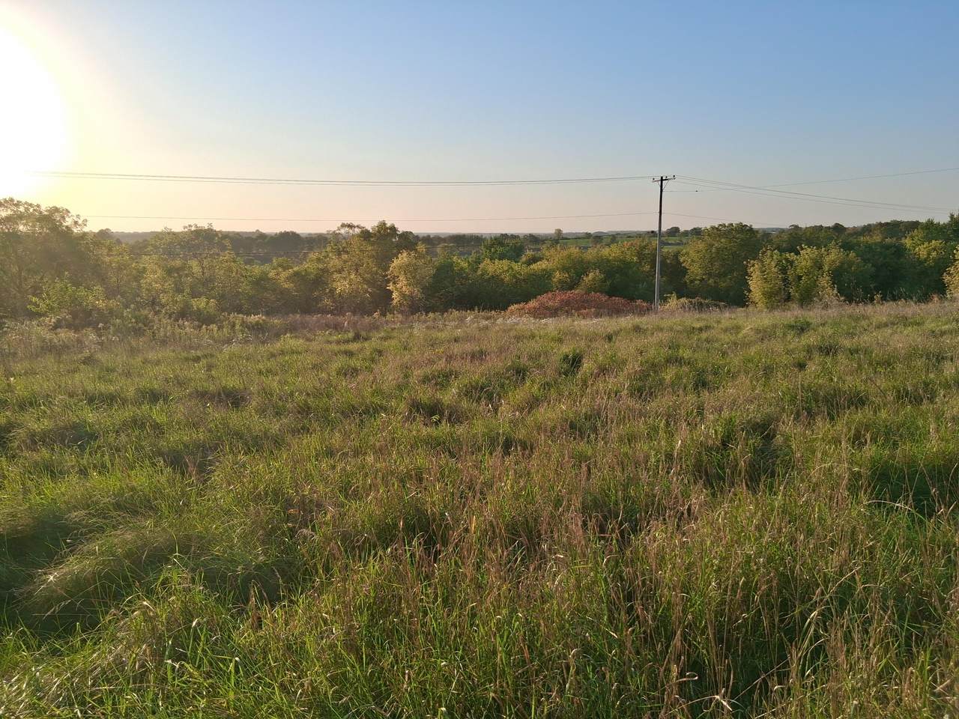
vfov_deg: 53.1
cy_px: 360
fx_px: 720
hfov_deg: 67.3
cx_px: 480
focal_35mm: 26
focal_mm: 3.98
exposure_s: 1/880
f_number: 1.8
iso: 25
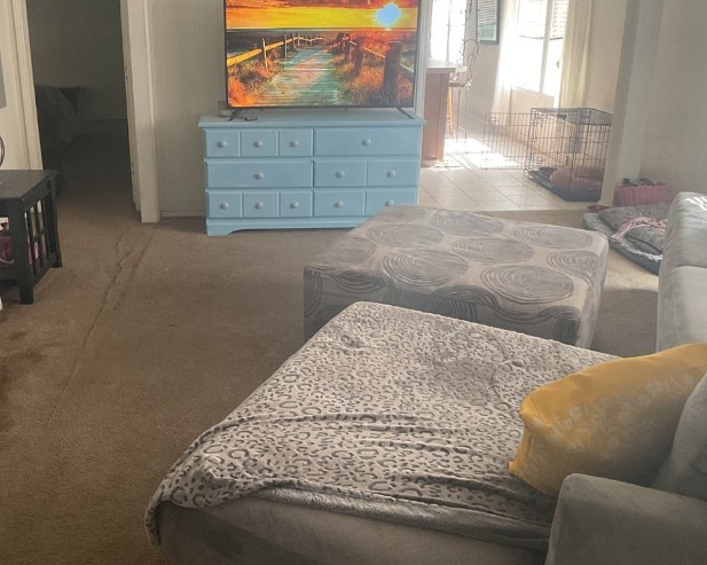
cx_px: 270
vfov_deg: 32.0
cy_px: 244
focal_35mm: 47
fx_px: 983
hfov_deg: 39.3
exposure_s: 1/60
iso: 125
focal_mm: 3
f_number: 1.8
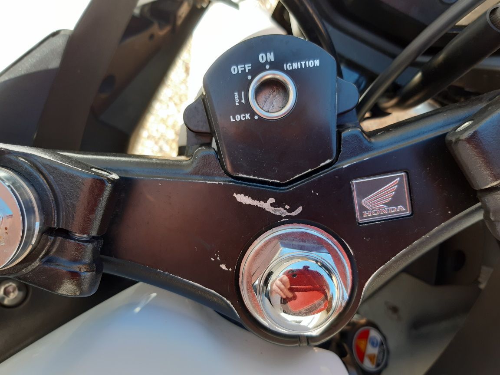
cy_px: 188
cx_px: 250
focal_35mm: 26
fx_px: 376
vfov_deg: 53.1
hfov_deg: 67.3
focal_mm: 3.92
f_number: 1.7
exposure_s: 1/100
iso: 50
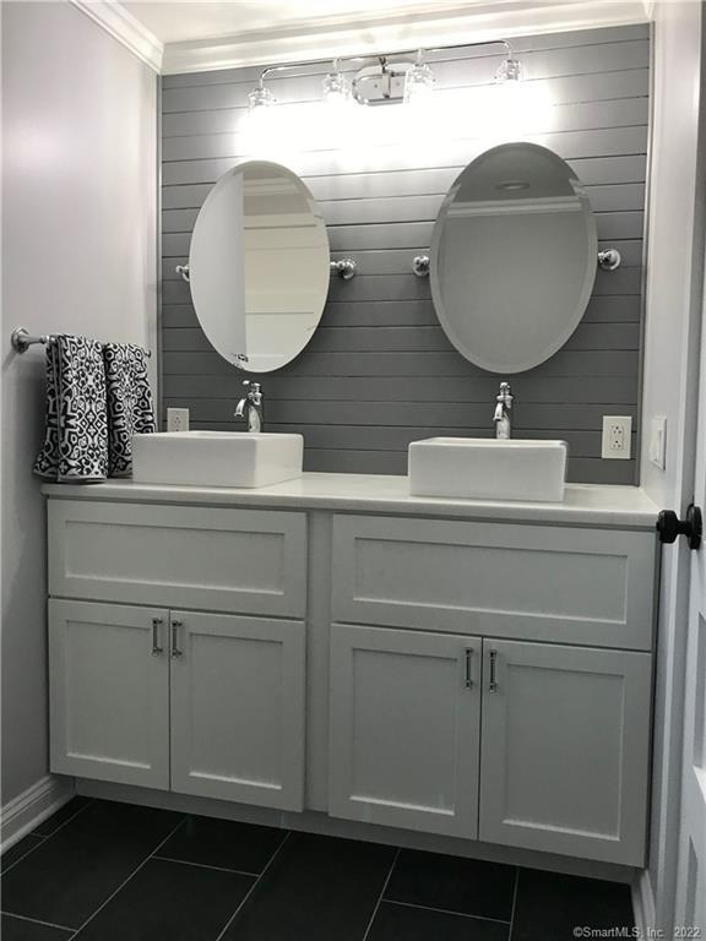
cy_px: 470
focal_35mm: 28
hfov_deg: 49.7
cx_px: 353
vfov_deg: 63.4
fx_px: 761
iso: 32
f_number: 1.8
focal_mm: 3.99
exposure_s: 1/30
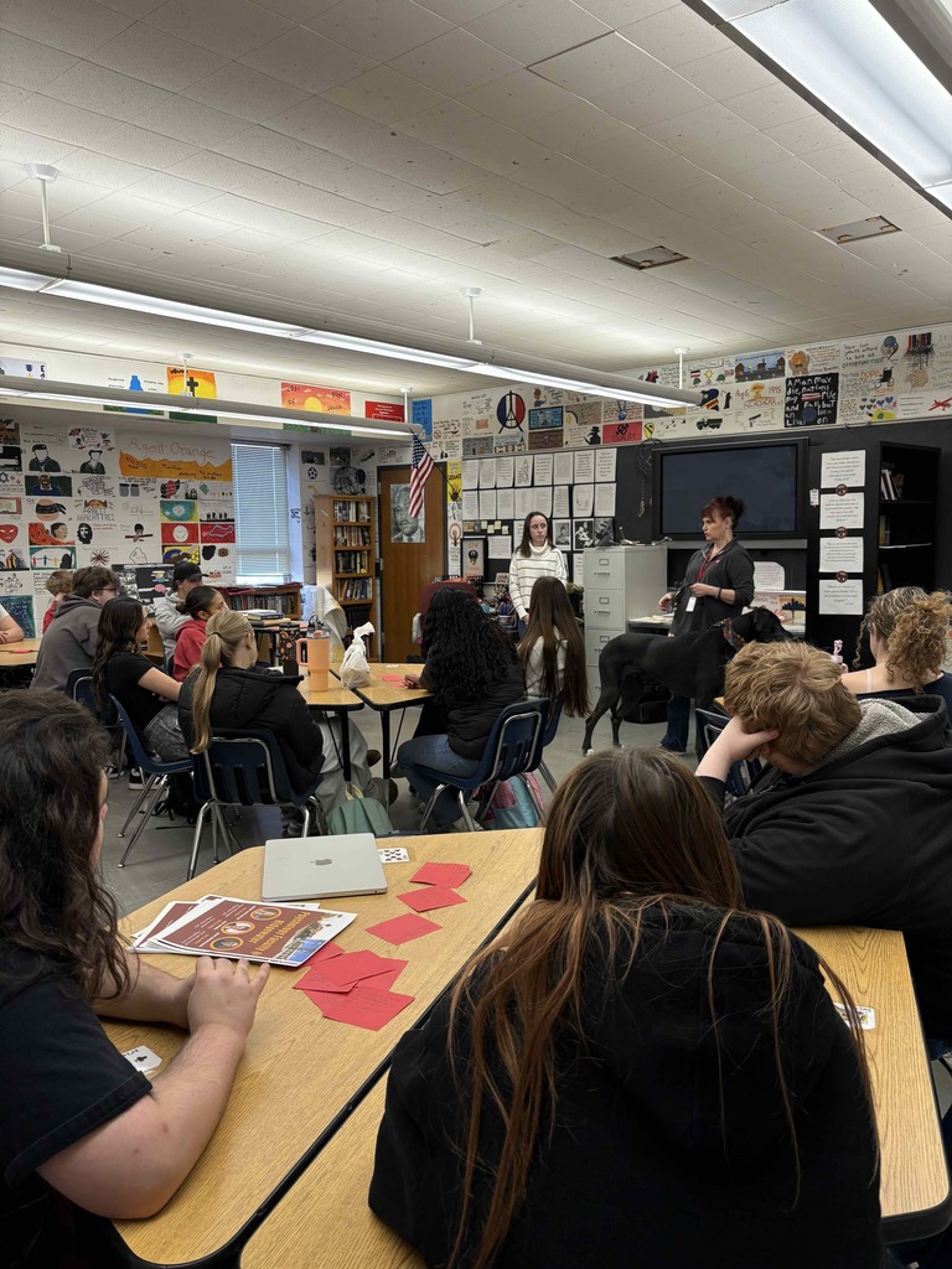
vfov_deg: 67.3
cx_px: 476
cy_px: 634
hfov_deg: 53.1
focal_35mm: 26
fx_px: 953
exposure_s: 1/60
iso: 80
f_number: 1.6
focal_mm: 5.96
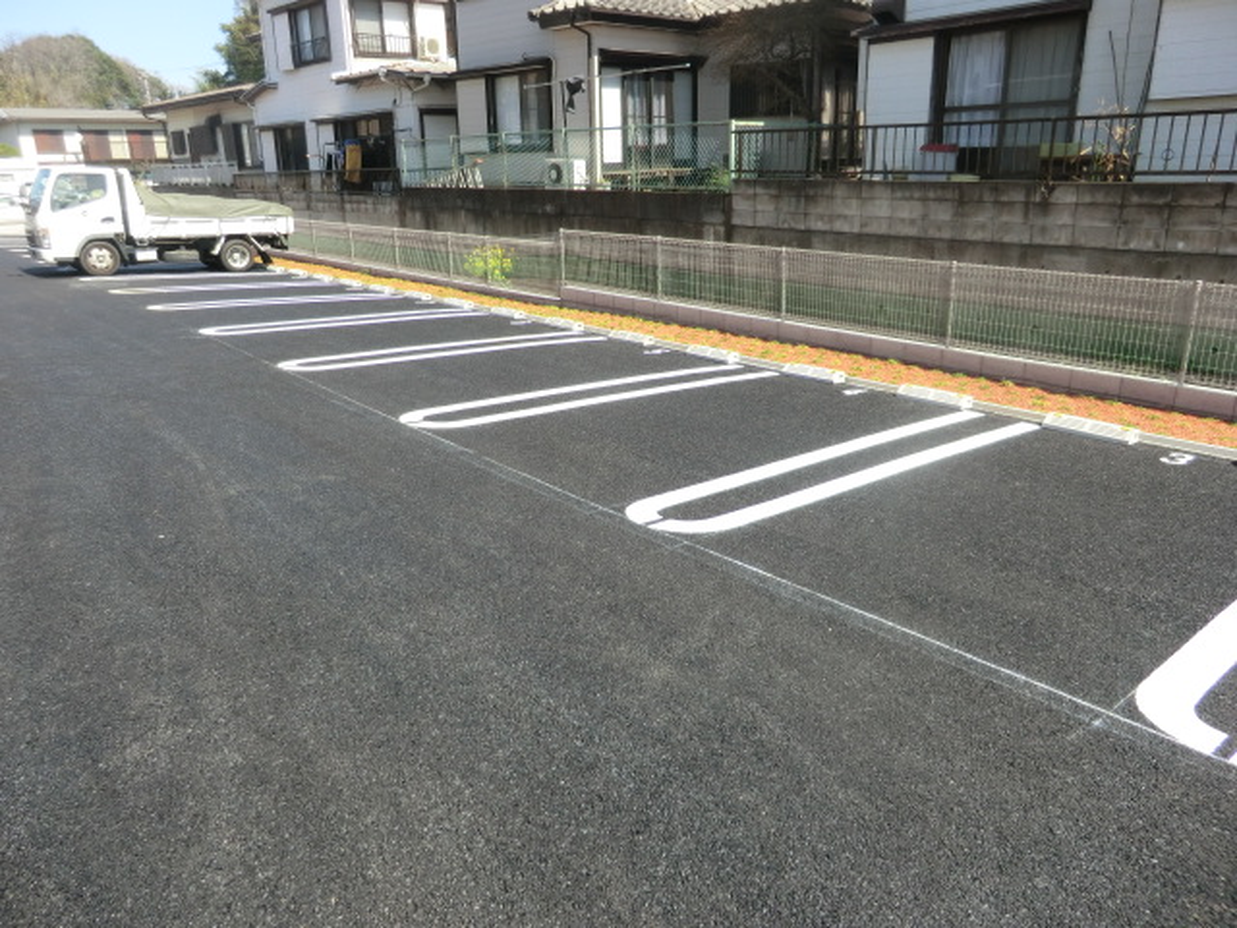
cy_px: 464
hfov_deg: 71.6
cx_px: 618
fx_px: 858
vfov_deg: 56.8
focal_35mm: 24
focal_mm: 4.3
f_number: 3.2
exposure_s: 1/500
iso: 80
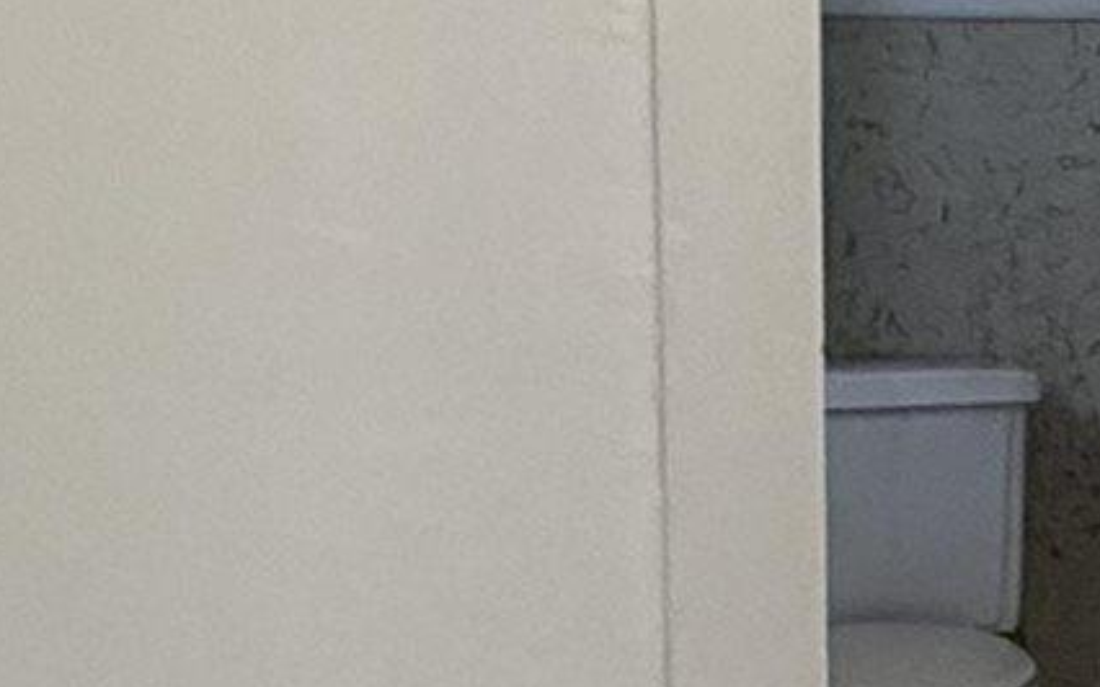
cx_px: 1307
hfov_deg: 18.5
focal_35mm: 107
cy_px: 452
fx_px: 3207
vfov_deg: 12.2
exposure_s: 1/99
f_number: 2.2
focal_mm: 2.22
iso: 250
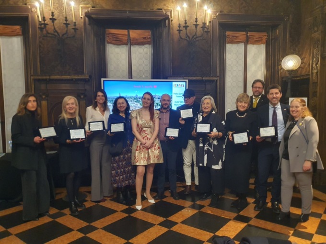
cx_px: 163
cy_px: 122
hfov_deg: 67.3
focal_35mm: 26
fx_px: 245
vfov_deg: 53.1
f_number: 1.5
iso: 500
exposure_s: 1/50
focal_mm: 4.3
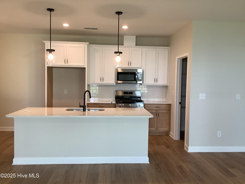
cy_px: 92
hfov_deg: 58.4
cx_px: 122
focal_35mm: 31
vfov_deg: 45.4
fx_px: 219
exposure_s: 1/60
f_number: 2.4
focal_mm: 3.3
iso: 100
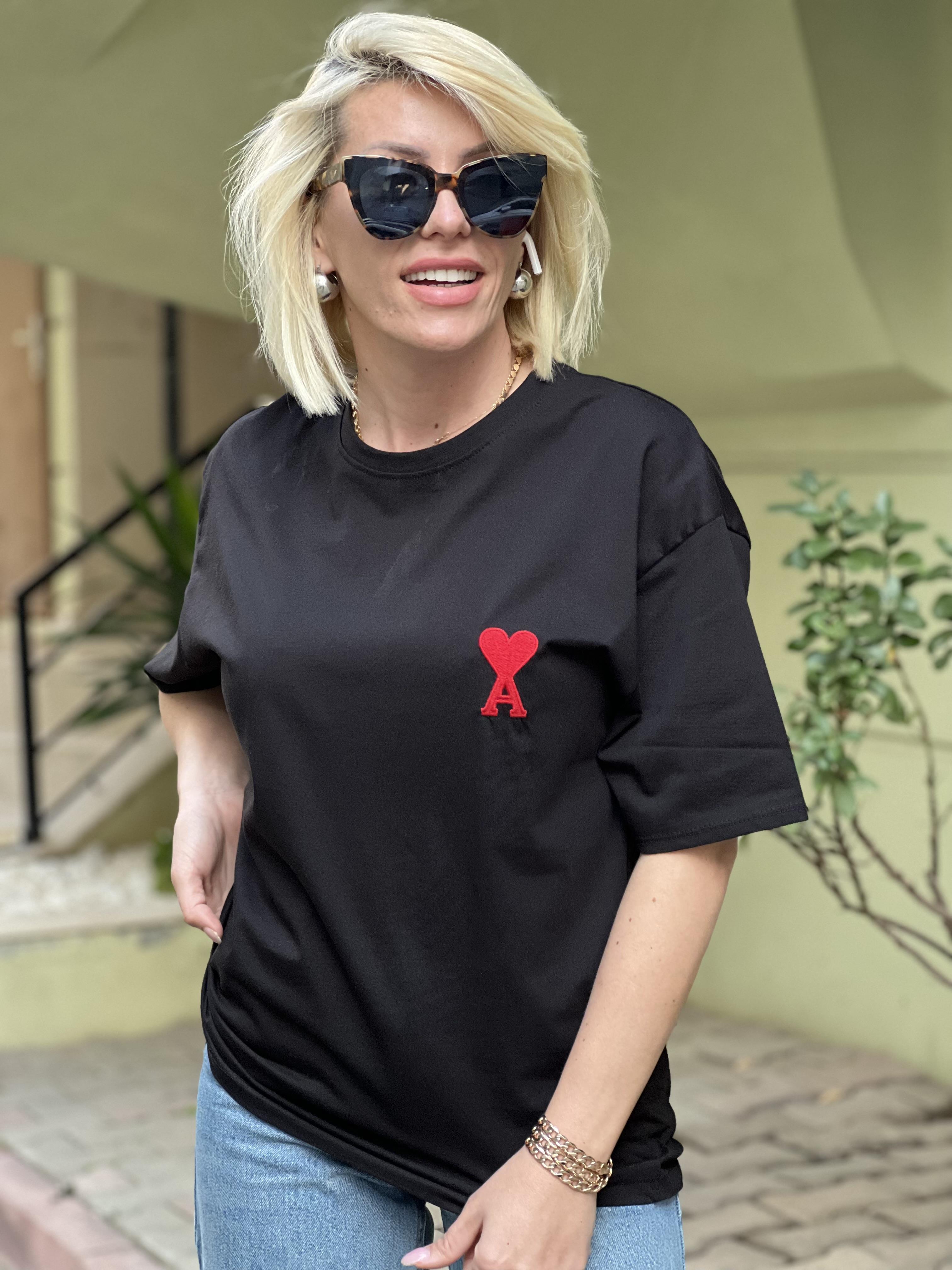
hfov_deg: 19.1
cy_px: 635
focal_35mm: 77
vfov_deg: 25.3
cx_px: 476
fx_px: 2824
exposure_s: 1/99
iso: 250
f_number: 2.8
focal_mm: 9
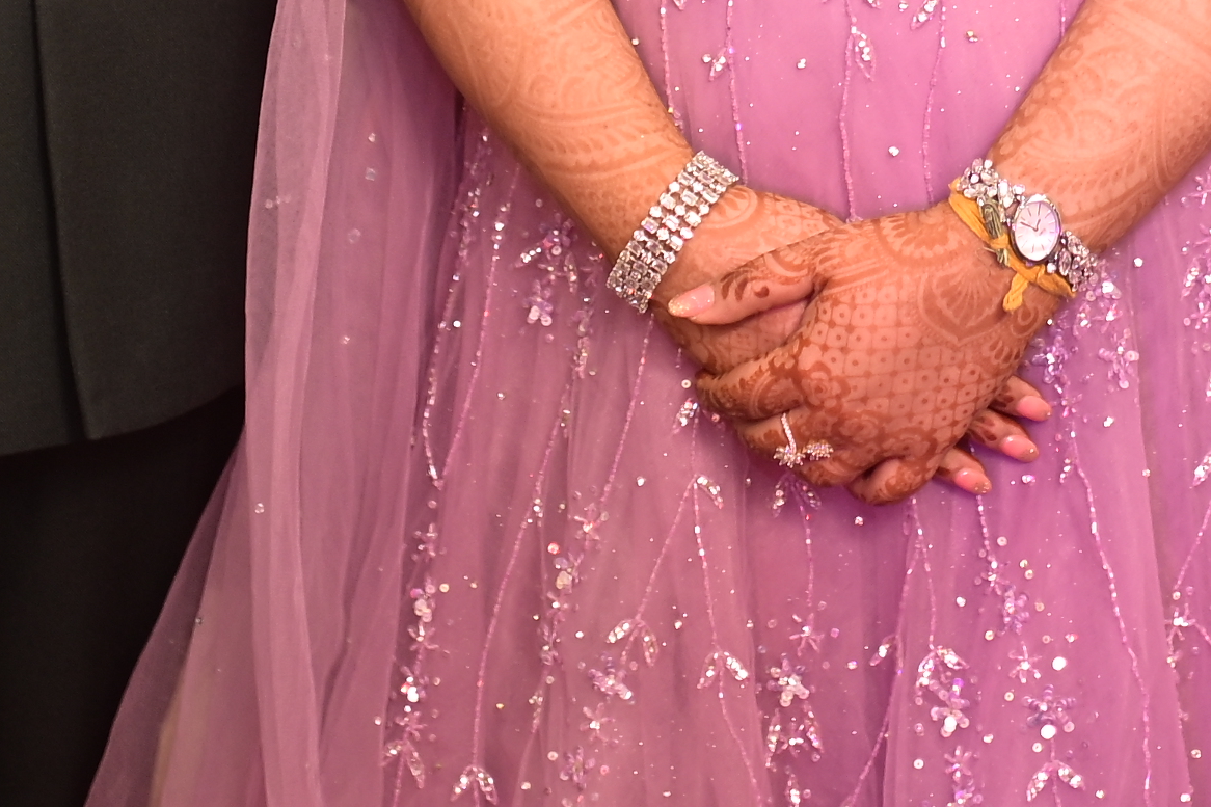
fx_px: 4574
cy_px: -552
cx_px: 770
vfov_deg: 9.7
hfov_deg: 15.1
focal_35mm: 136
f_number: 1.6
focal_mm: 35
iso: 500
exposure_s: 1/640
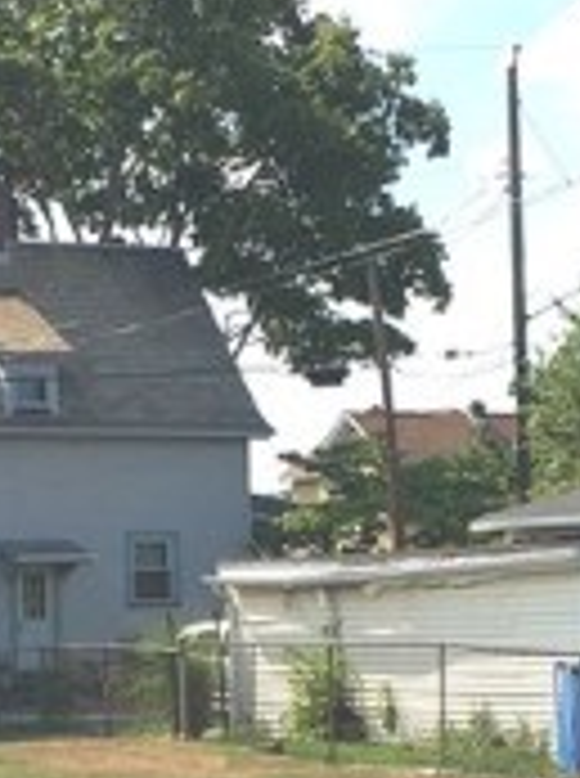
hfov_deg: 11.4
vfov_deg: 14.8
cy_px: 962
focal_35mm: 129
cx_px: 99
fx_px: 2893
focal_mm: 4.15
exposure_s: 1/1508
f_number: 2.2
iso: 25
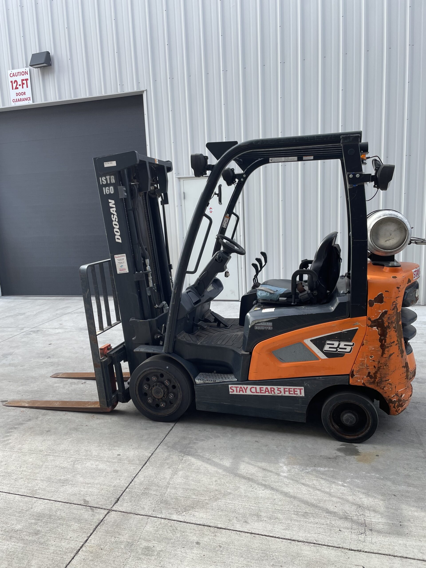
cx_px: 213
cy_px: 284
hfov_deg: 53.1
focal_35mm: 26
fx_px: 427
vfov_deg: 67.3
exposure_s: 1/812
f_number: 1.6
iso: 32
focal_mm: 4.2
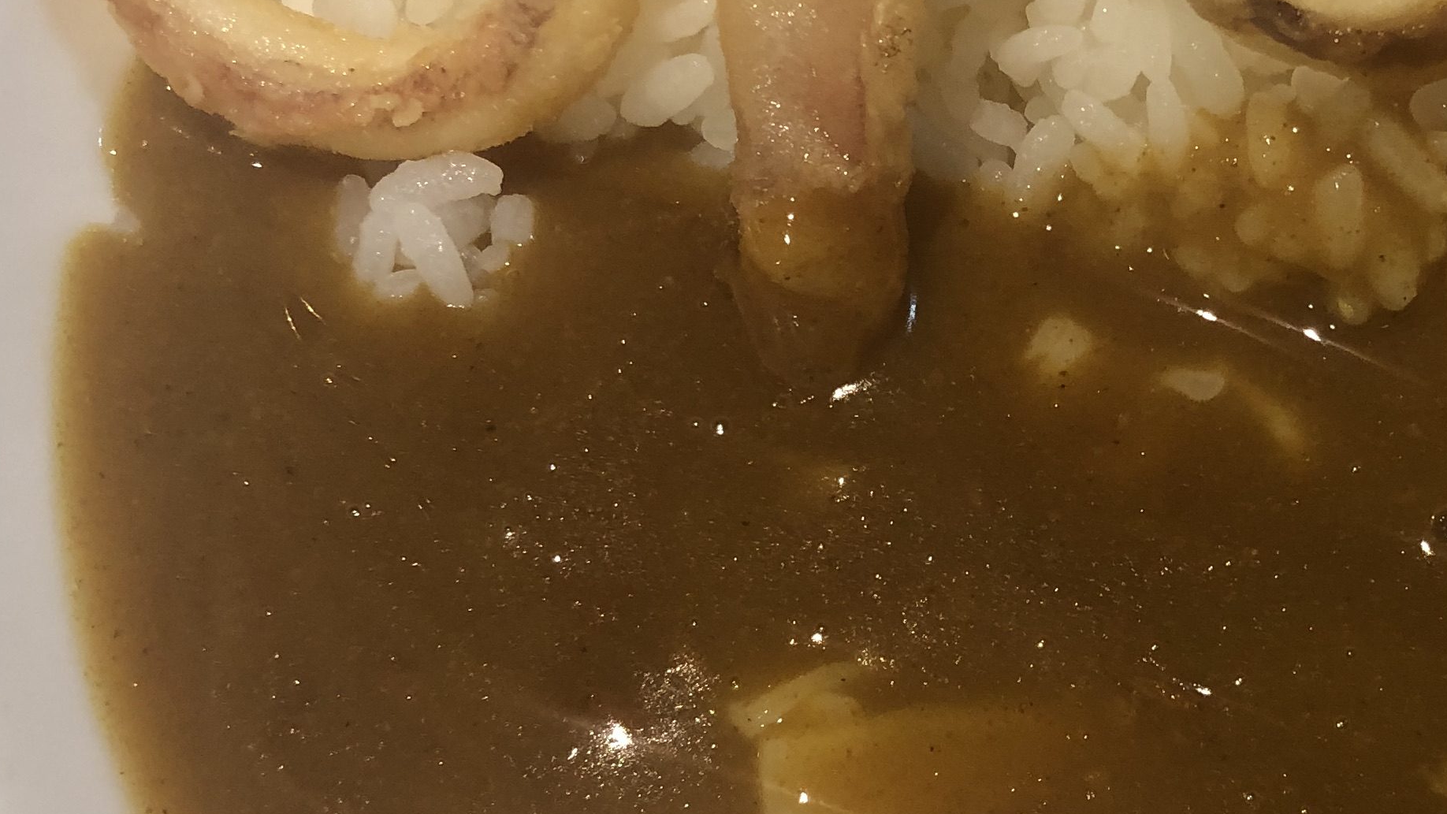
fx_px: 2571
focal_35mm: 67
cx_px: 1254
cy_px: 288
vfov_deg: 18.0
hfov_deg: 30.3
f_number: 1.8
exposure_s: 1/17
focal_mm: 3.99
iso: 40
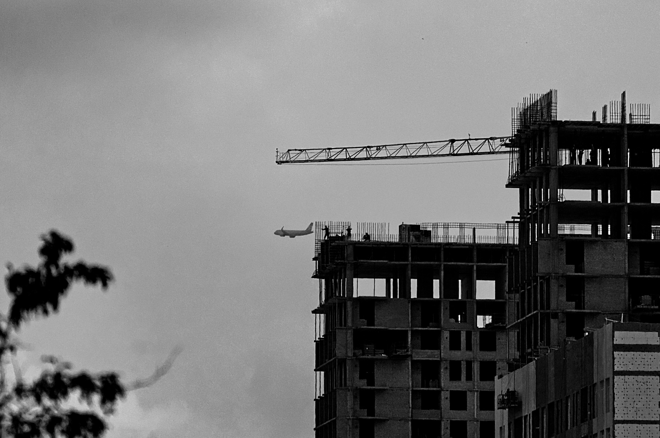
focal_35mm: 300
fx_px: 5495
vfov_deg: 4.6
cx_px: 330
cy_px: 219
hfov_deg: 6.9
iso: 200
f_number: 5.6
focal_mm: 200
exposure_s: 1/4000
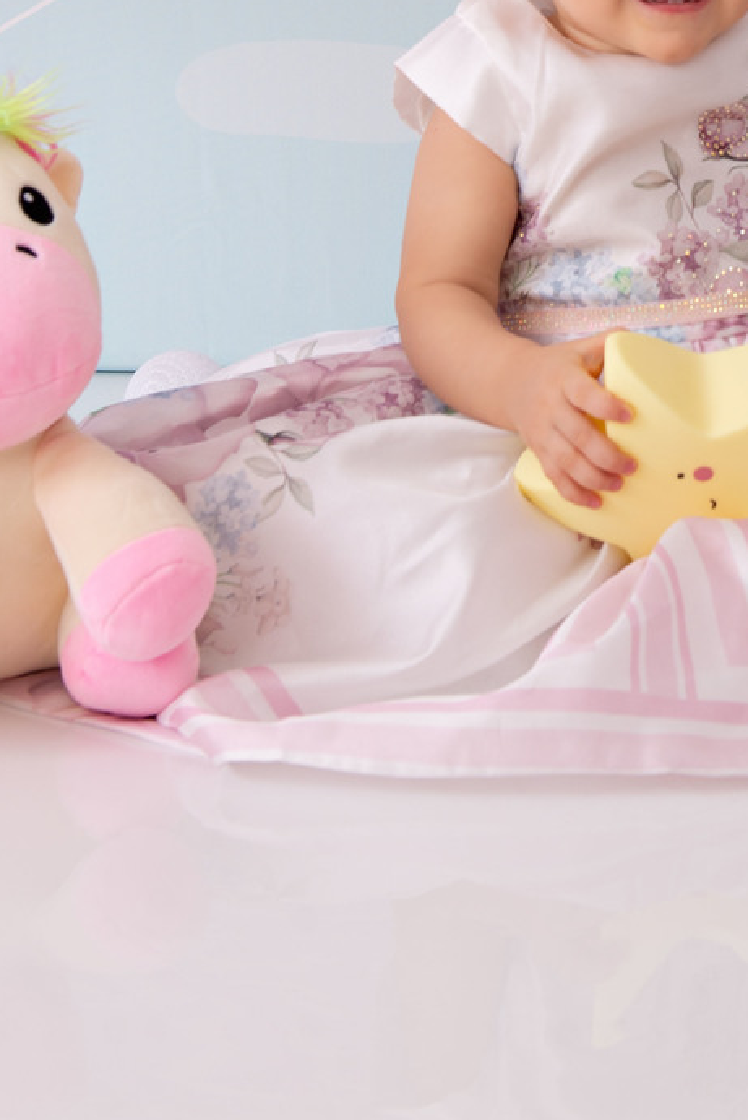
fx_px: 3890
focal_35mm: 125
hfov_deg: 10.9
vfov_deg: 15.6
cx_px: 733
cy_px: -328
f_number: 8
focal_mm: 48
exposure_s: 1/160
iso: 200
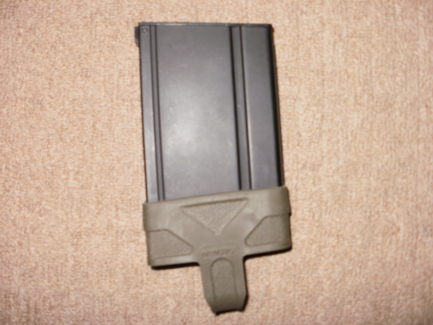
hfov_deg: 51.4
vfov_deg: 39.7
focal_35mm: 36
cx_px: 216
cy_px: 162
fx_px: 450
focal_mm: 6.3
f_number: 3.5
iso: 125
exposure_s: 1/30
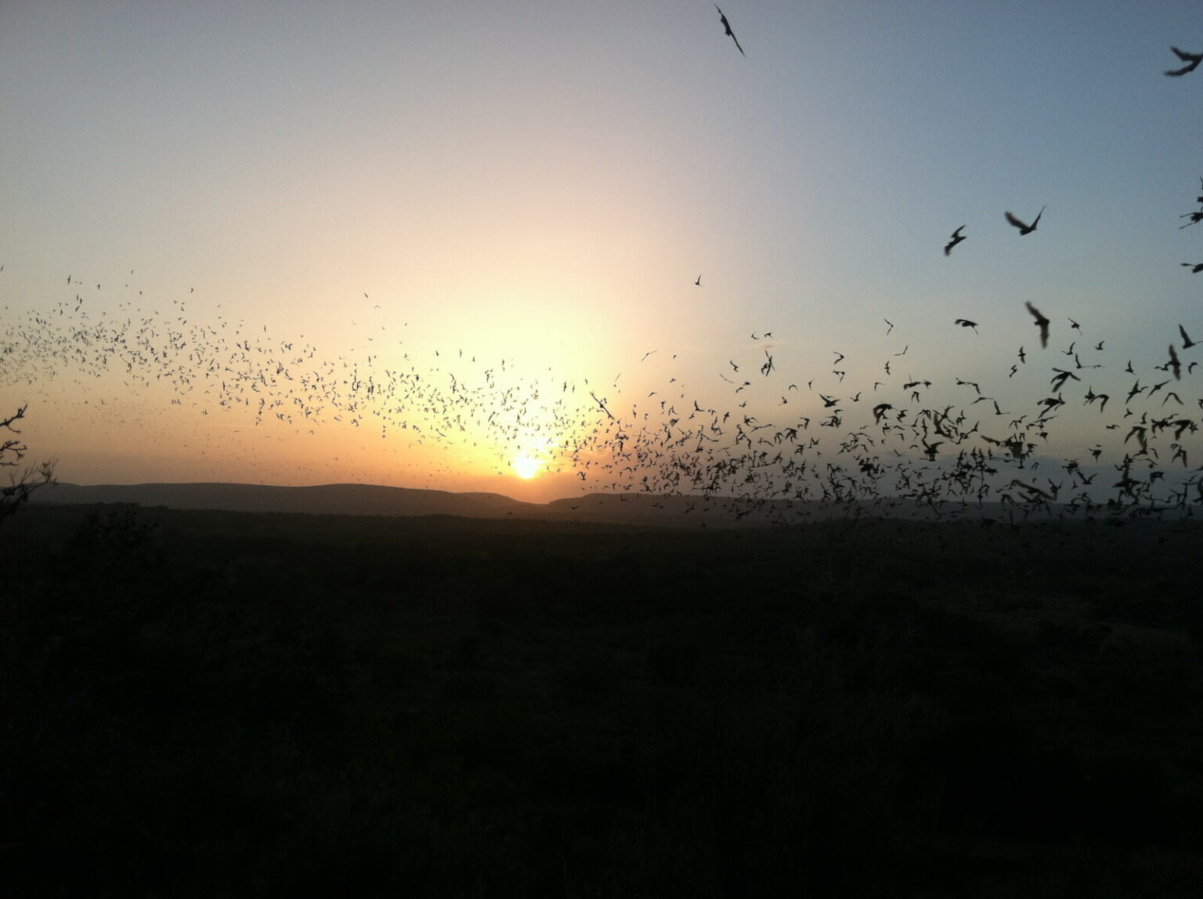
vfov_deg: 40.6
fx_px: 1214
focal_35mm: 35
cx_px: 602
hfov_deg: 52.7
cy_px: 450
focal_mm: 3.85
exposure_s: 1/476
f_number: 2.8
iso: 80
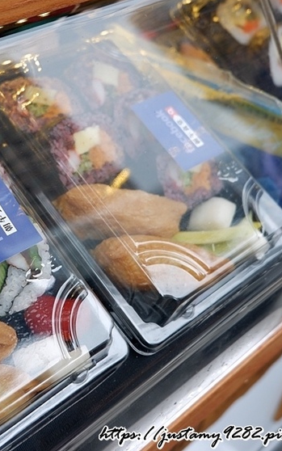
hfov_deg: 27.9
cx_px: 52
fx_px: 553
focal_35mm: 45
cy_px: 227
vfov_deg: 44.4
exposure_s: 1/100
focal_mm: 19.2
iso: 200
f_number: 3.8
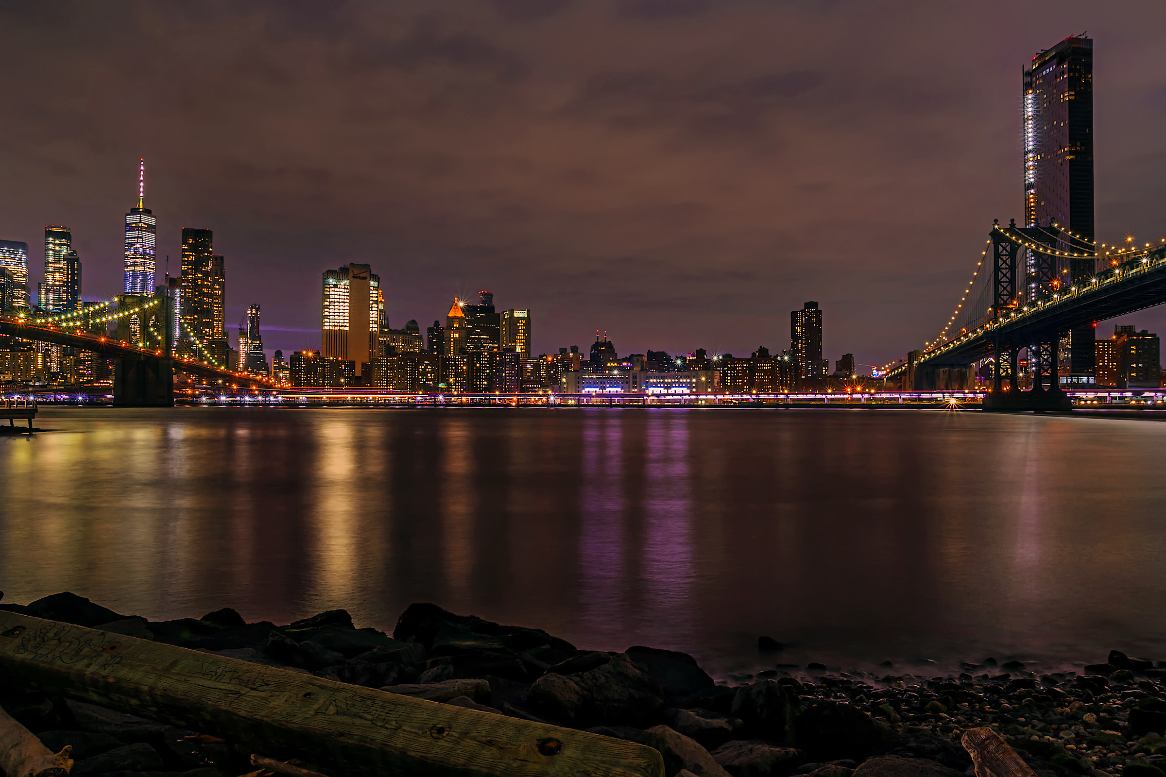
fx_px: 826
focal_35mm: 26
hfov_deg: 70.4
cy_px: 388
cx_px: 583
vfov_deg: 50.4
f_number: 16
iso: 100
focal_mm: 17
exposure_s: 25
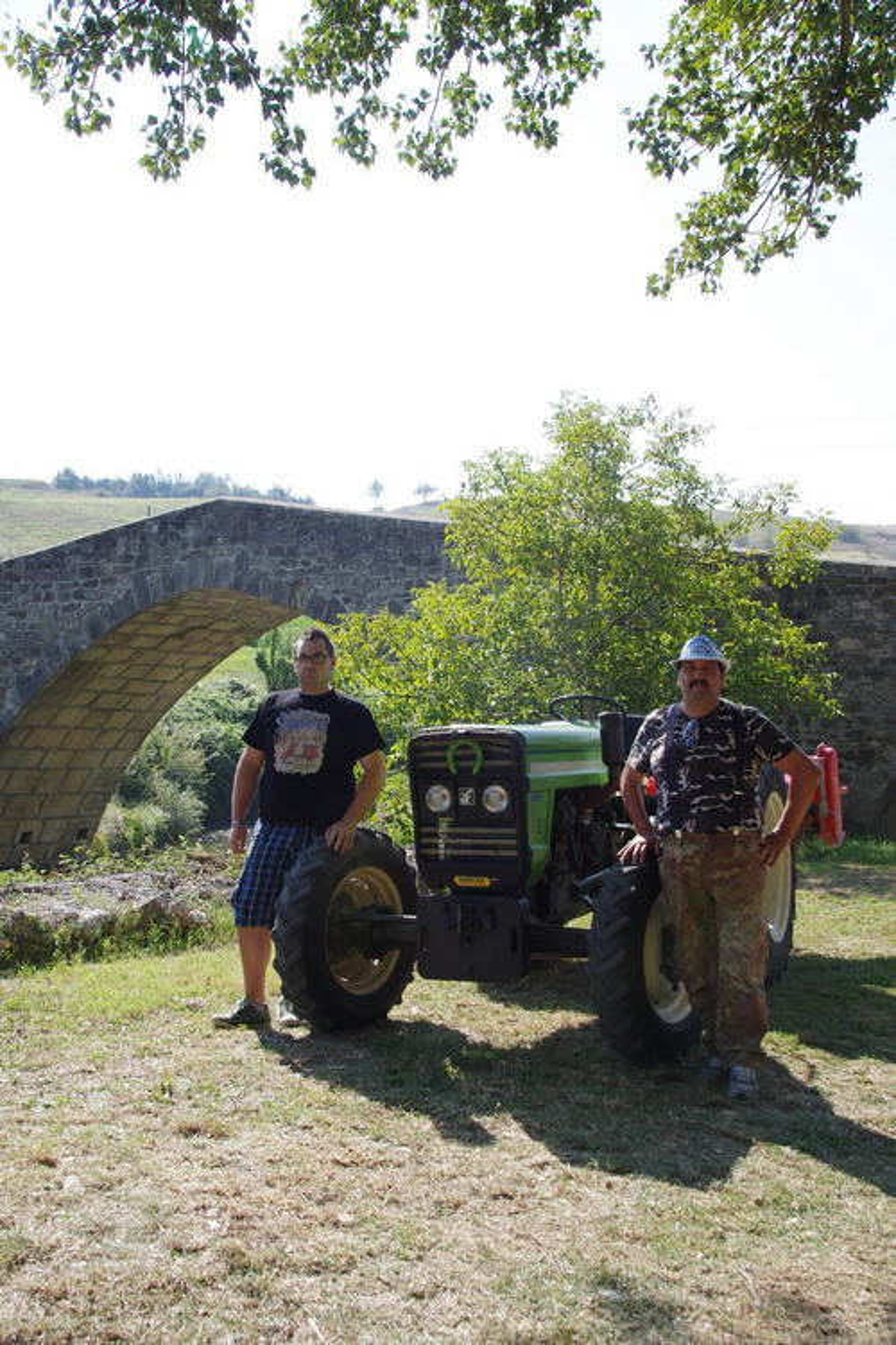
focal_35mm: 39
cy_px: 672
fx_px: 1456
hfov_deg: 34.2
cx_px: 448
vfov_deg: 49.6
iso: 320
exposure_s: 1/160
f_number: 9
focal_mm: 26
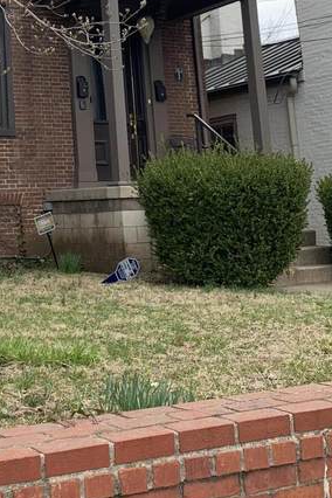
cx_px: -13
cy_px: 75
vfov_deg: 31.7
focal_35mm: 61
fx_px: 844
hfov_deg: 21.4
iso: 25
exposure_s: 1/1220
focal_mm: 4.25
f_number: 1.8
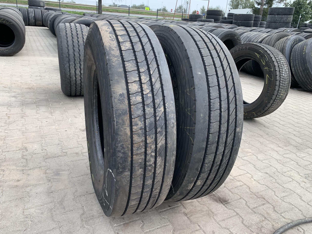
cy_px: 117
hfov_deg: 67.3
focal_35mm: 26
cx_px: 156
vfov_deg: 53.1
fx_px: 234
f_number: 1.8
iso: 25
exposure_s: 1/534
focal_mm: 4.25
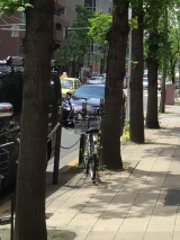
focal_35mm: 87
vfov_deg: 21.6
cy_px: -3
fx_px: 603
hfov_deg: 16.2
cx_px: 228
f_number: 2.2
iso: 32
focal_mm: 4.15
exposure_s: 1/942
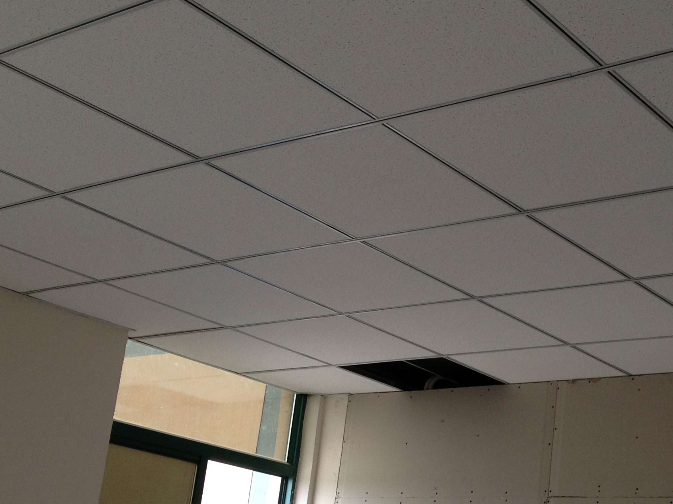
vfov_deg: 21.5
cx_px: 502
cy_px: 363
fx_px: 1322
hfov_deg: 28.2
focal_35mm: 68
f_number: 2.4
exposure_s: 1/60
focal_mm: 4.28
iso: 50
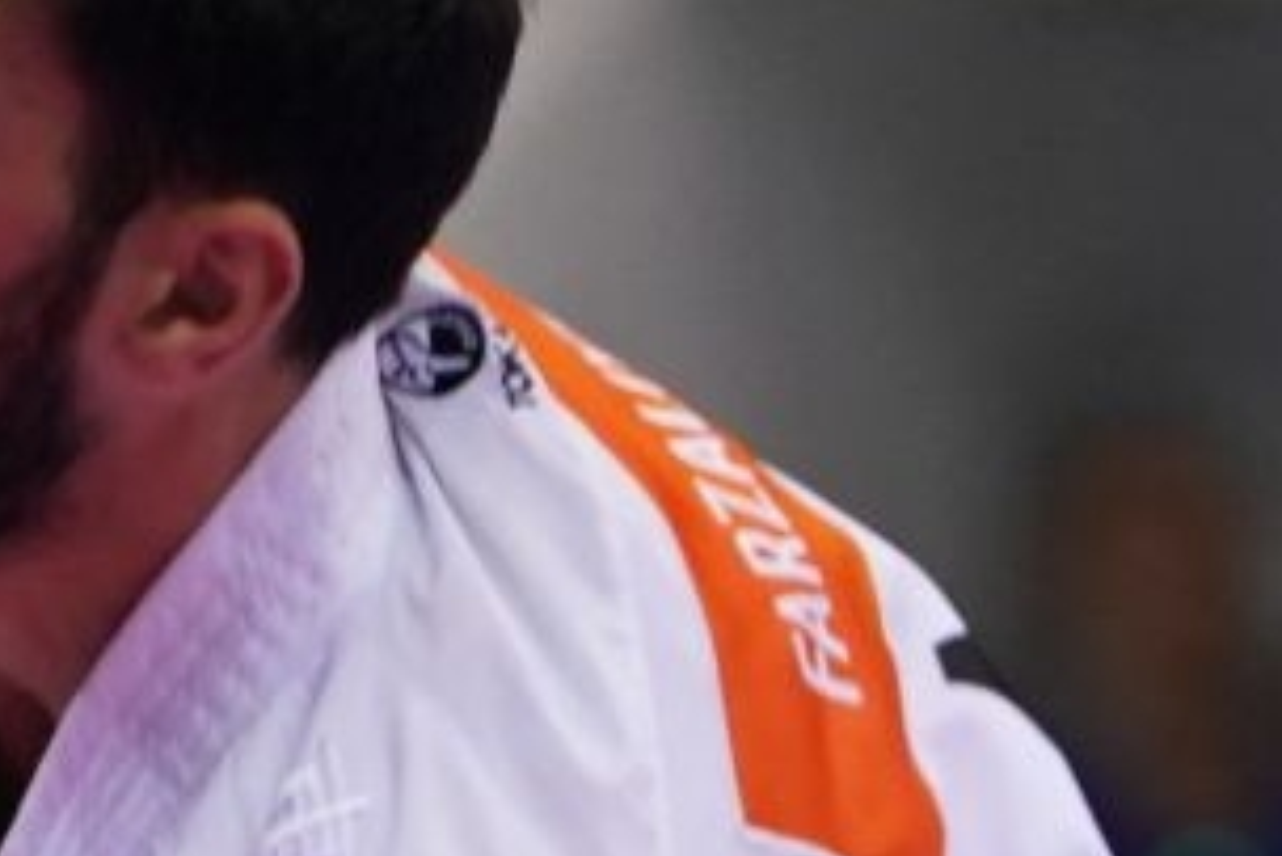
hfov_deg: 1.6
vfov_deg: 1.1
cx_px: 666
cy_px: 358
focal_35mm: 1260
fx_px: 44889
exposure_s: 1/1000
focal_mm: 142
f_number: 2.8
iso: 1250
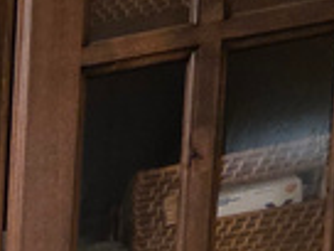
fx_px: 946
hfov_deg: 13.1
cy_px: 632
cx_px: -535
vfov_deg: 11.8
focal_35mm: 98
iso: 250
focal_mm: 2.2
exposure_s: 1/120
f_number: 1.9
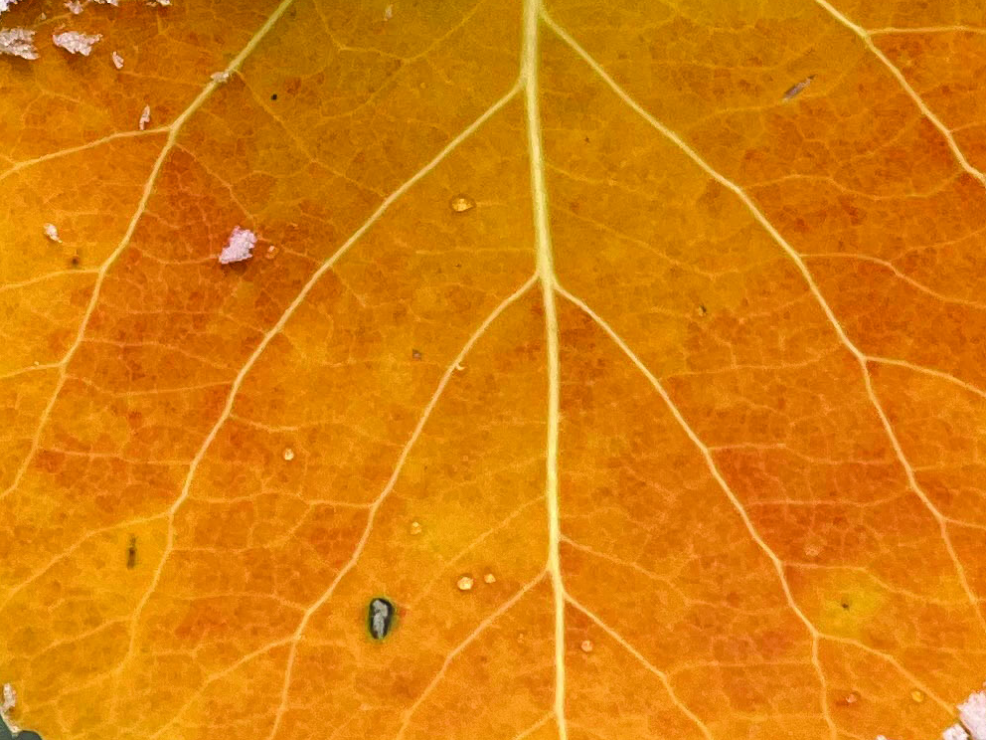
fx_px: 8915
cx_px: 47
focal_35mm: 313
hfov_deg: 6.3
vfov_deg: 4.7
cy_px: 234
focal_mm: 9
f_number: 2.8
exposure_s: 1/391
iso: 32
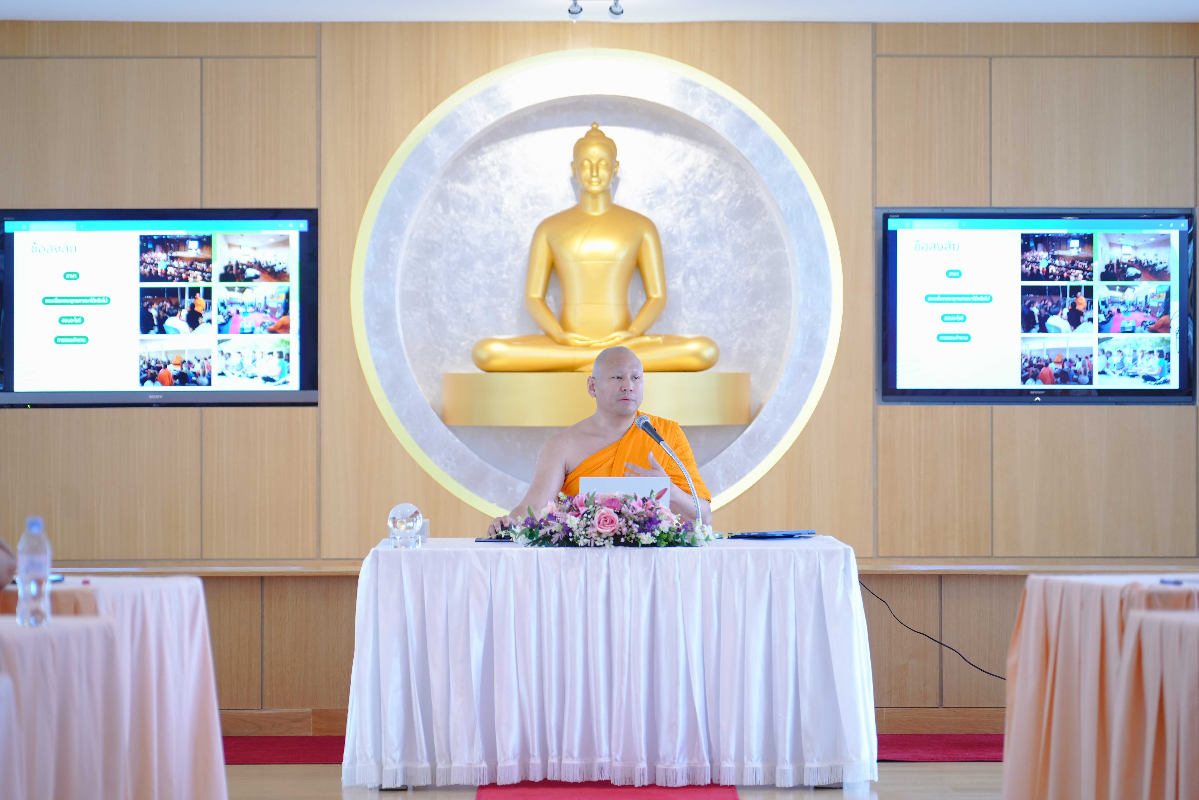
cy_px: 400
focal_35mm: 113
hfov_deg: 18.1
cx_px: 600
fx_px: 3763
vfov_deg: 12.1
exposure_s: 1/50
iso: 1000
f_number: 2.8
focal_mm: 113
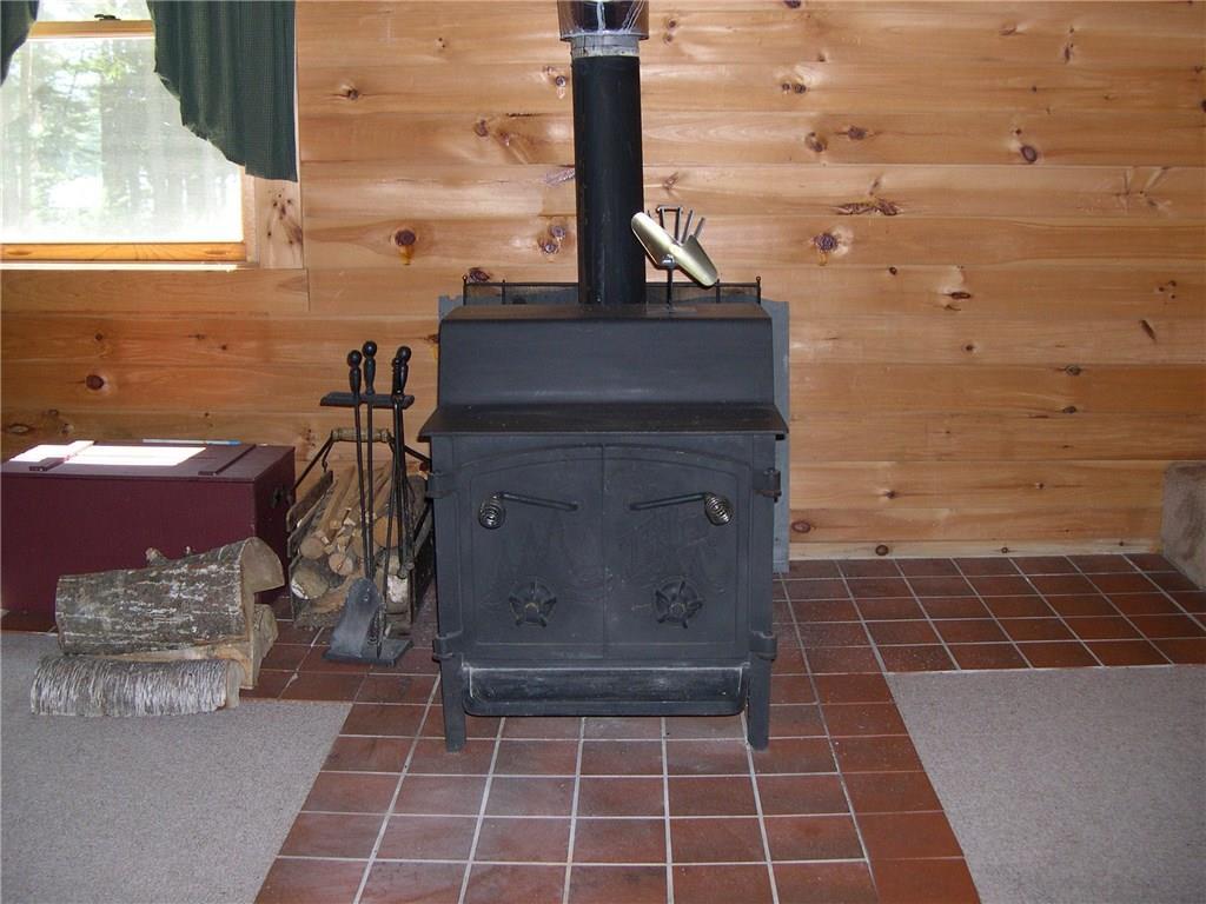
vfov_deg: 37.7
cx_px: 603
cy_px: 452
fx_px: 1324
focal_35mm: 38
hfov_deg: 49.0
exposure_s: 1/60
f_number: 2.8
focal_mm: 8
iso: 229
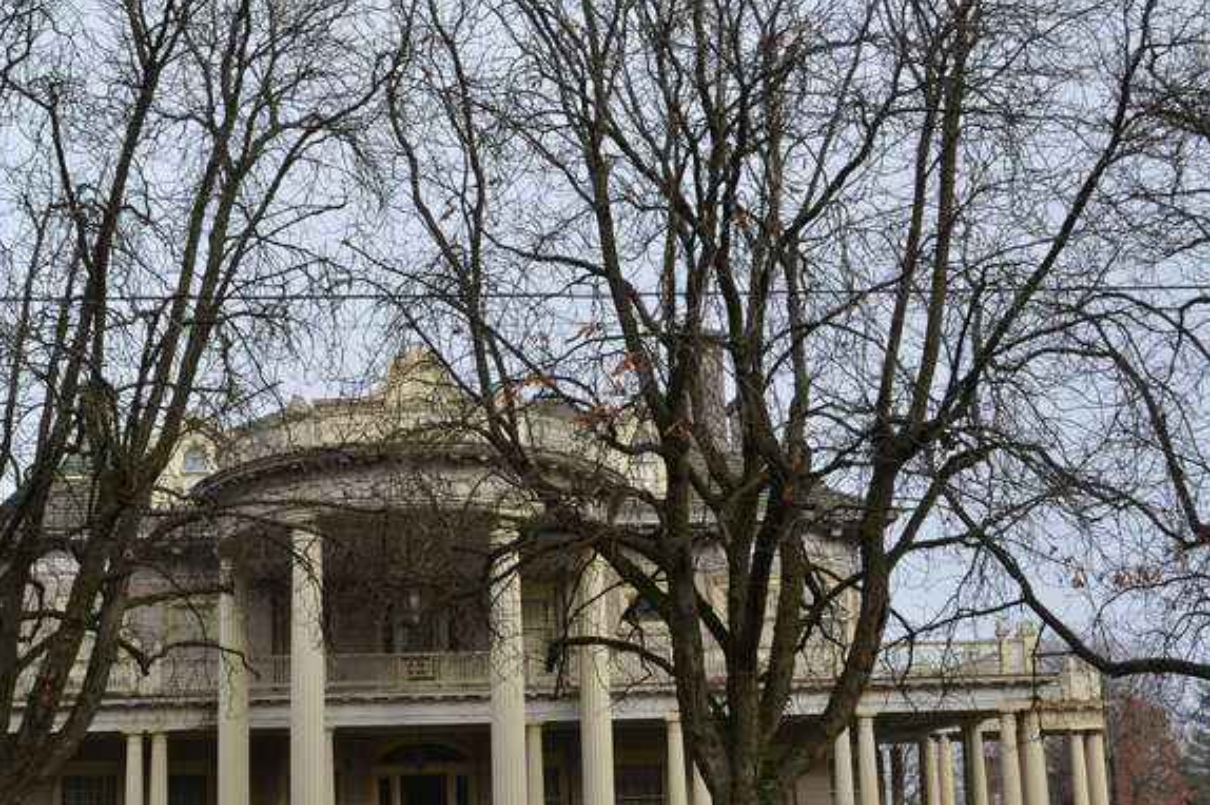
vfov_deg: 29.0
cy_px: 528
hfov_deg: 42.6
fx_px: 1545
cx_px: 489
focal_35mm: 46
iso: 100
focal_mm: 22
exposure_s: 1/160
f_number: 6.3
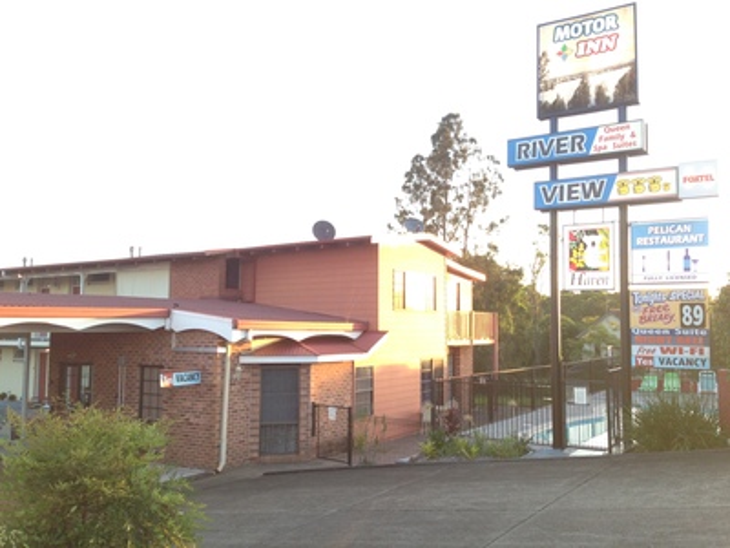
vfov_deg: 42.9
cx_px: 365
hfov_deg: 55.4
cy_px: 274
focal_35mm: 33
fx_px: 696
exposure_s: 1/120
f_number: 2.4
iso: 64
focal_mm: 4.12
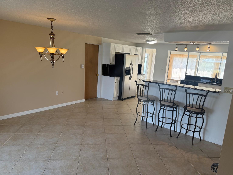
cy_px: 91
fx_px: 168
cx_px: 117
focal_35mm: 25
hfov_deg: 69.4
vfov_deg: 54.9
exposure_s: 1/224
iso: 125
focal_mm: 6.76
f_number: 1.78
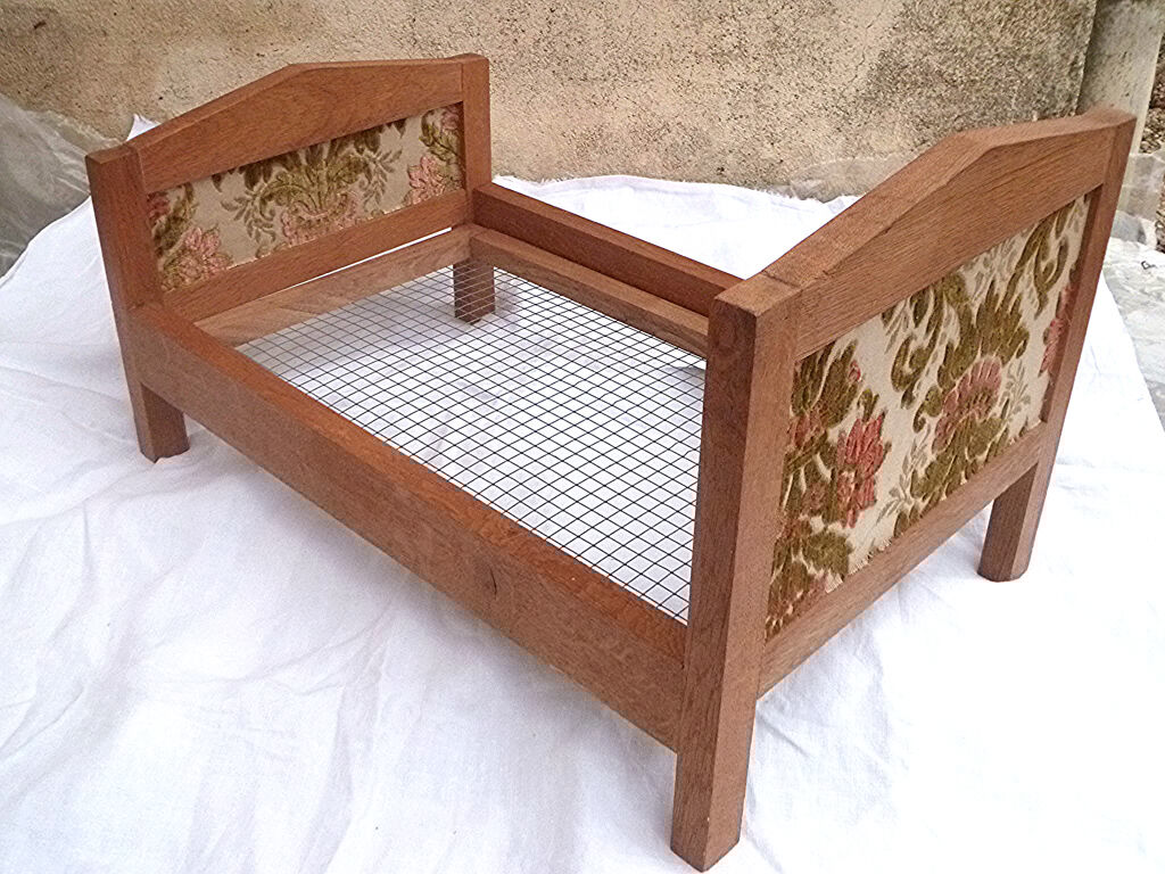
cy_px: 437
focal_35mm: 36
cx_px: 582
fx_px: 1212
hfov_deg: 51.4
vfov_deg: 39.7
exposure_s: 1/800
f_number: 3.6
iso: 400
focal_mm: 6.5
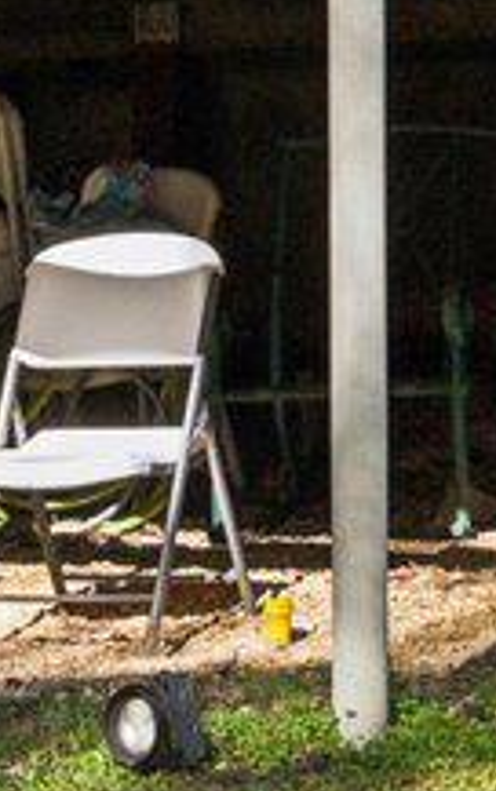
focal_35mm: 255
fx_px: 5500
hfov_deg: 5.2
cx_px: 36
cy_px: -793
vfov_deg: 7.9
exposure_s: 1/400
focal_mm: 26.5
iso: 400
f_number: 8
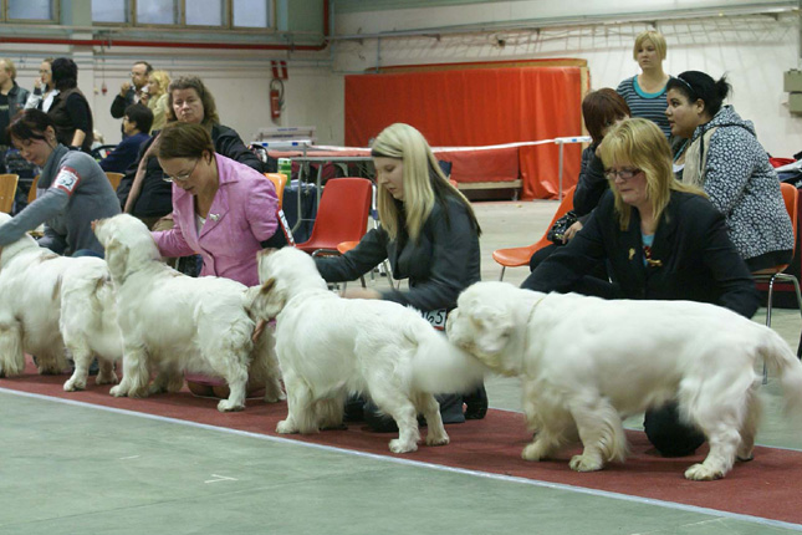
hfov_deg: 21.9
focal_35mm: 93
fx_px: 2072
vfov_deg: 14.7
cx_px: 378
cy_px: 232
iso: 400
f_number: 5.6
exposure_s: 1/15
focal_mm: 50
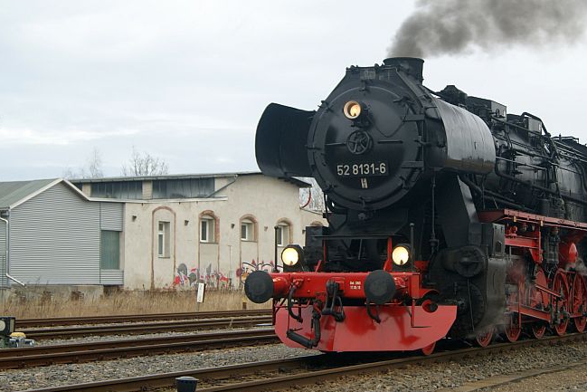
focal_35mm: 71
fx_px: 1158
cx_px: 387
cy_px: 193
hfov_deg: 28.3
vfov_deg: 19.2
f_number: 4.5
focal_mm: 30
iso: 125
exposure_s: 1/60
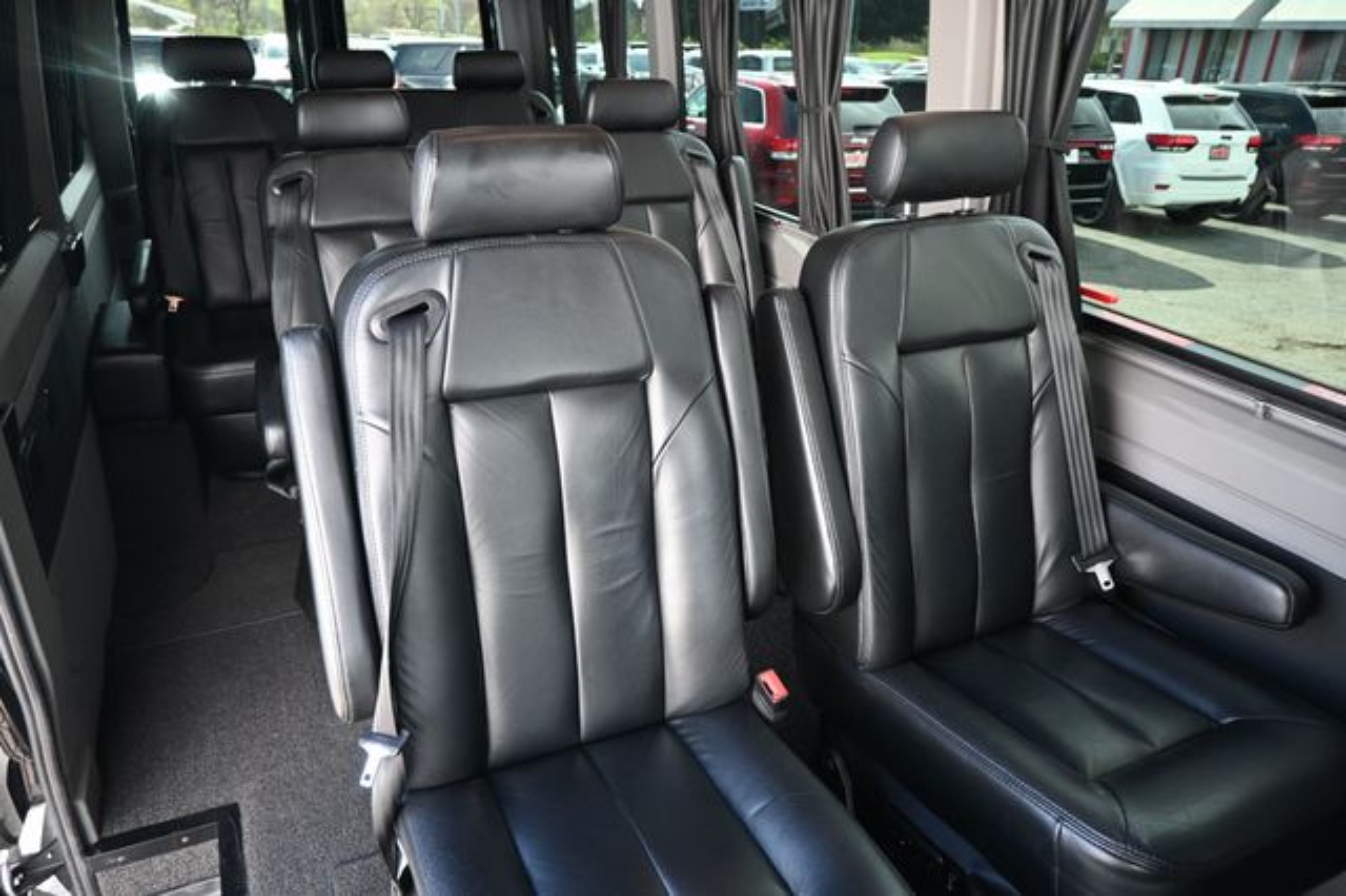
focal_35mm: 24
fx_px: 897
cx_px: 673
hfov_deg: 73.8
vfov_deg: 53.1
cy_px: 448
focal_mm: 16
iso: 800
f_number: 3.5
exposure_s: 1/125
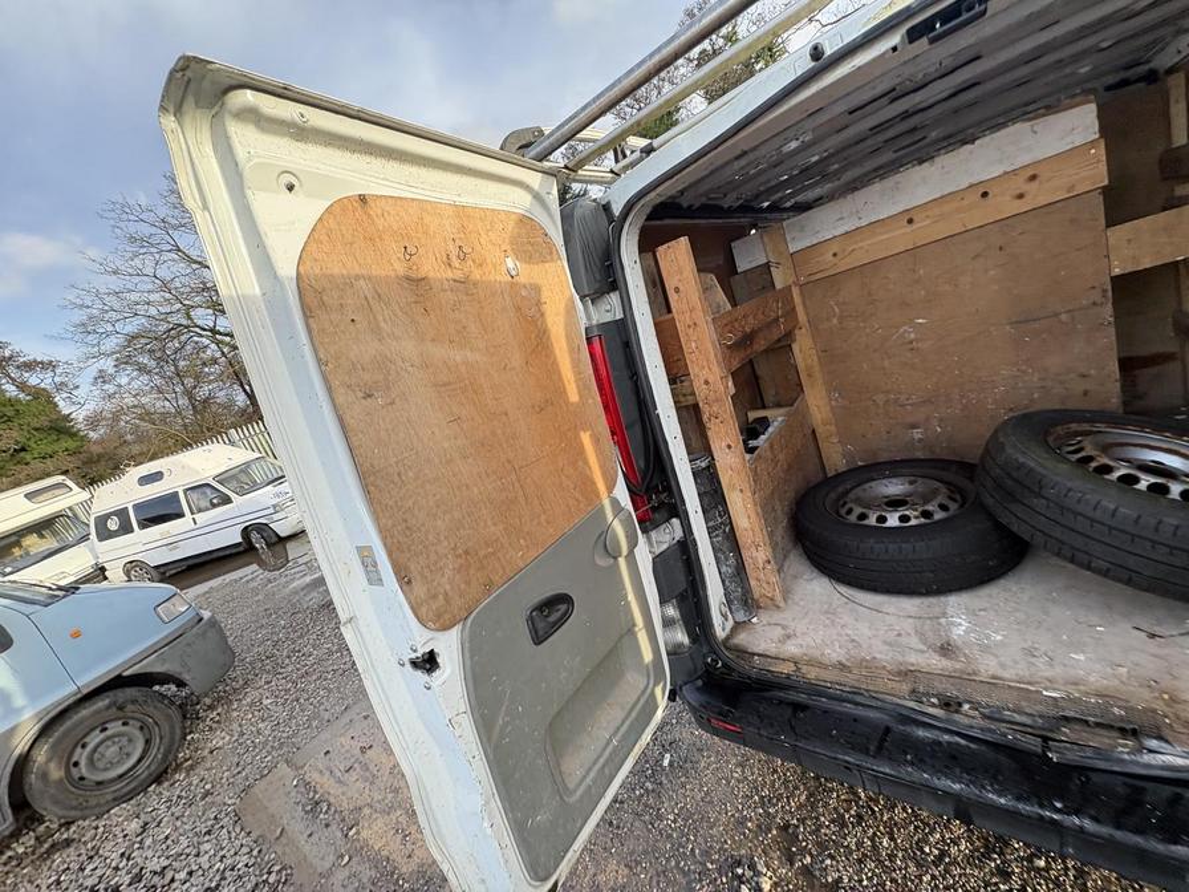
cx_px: 594
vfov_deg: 85.7
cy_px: 446
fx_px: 481
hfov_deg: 102.1
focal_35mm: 14
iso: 50
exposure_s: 1/136
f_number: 2.2
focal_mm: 2.22
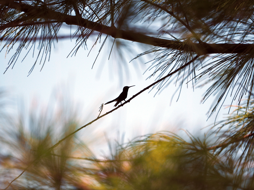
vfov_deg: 3.5
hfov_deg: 4.7
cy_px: 95
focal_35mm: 421
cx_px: 127
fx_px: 3089
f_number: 4
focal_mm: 210
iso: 200
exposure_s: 1/2000
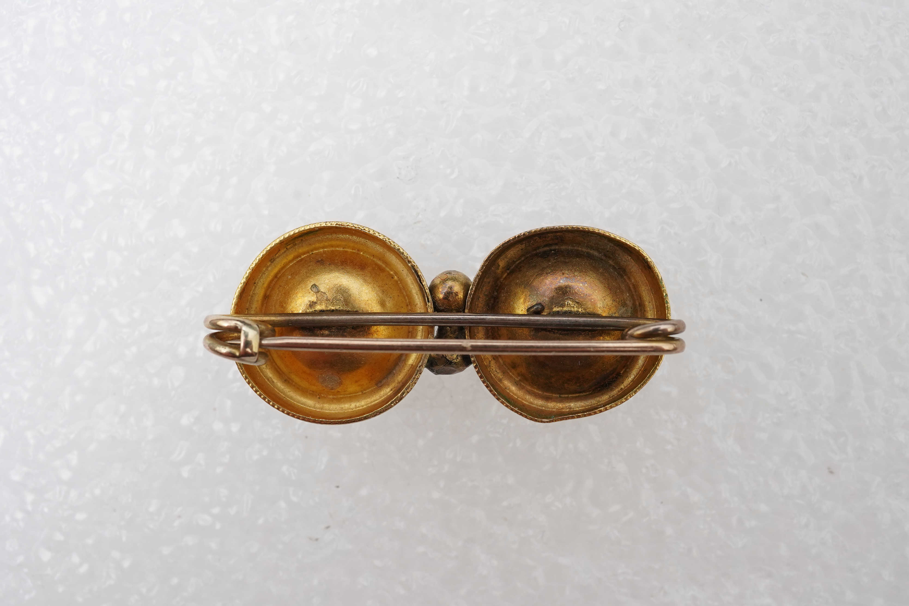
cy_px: 303
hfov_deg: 43.6
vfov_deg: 29.9
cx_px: 454
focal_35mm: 45
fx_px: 1136
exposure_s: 1/125
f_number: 18
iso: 640
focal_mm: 30
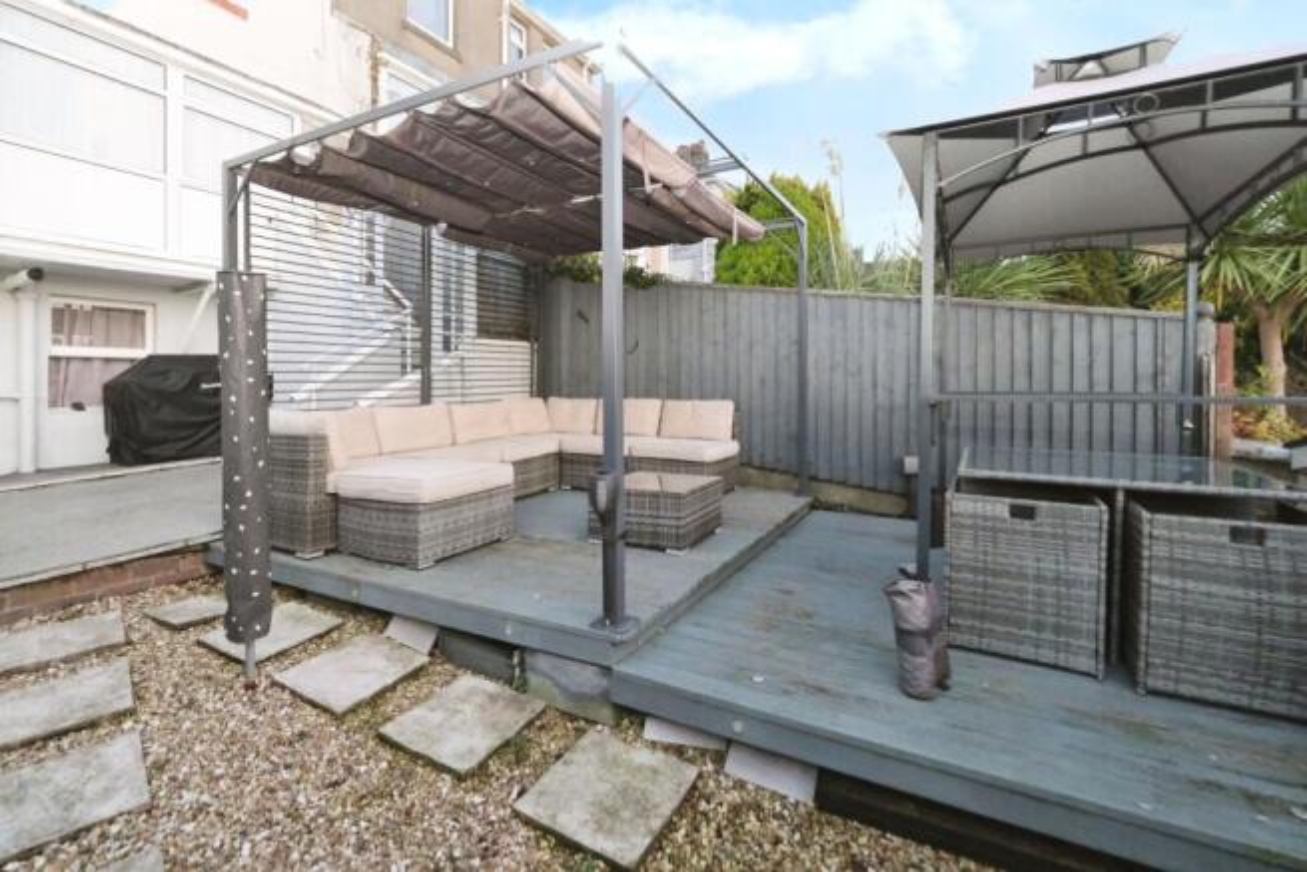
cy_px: 436
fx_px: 545
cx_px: 654
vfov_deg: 77.4
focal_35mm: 15
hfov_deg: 100.4
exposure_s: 1/85
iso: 6400
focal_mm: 10
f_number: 4
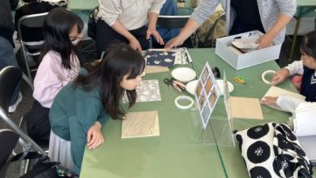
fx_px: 318
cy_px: 37
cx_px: 194
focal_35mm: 38
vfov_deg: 30.5
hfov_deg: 52.3
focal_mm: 3.99
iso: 40
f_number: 1.8
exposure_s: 1/120
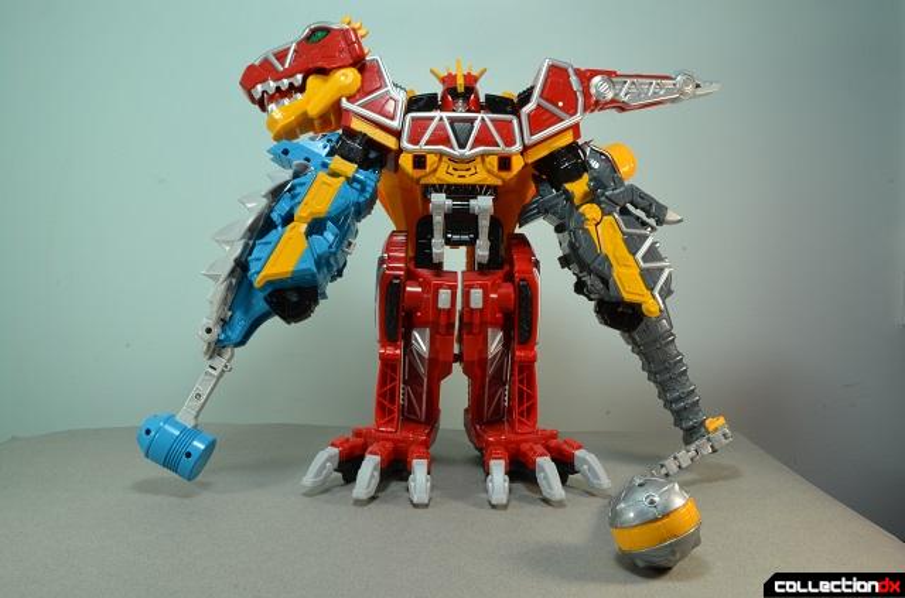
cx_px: 452
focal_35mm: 30
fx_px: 752
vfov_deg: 43.4
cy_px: 299
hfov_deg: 62.1
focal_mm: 20
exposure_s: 1/2.5
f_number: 22
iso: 100
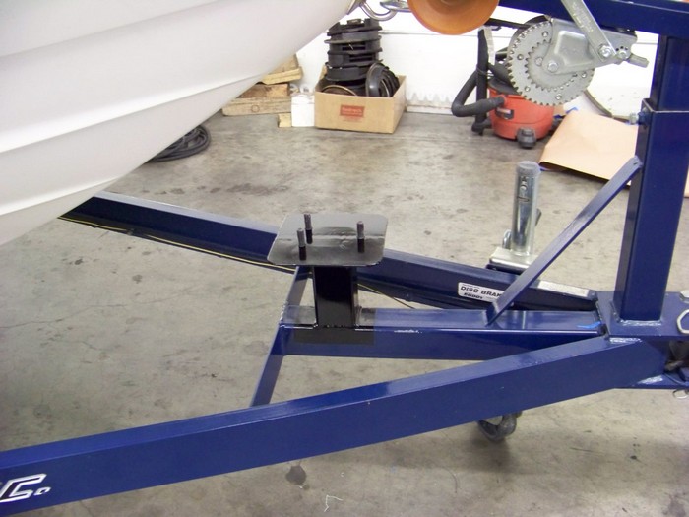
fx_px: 717
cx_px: 344
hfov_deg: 51.4
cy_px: 258
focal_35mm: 36
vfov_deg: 39.7
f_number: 2.8
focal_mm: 5.85
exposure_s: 1/8
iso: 400
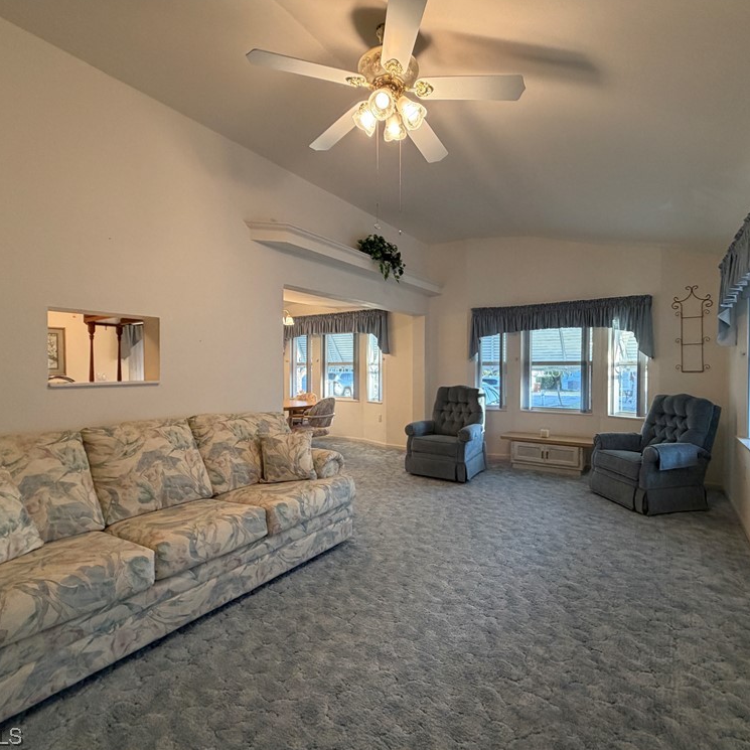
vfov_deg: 84.0
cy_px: 372
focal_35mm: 17
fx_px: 417
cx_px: 415
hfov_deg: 83.7
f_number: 2.2
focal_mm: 2.22
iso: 250
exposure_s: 1/60
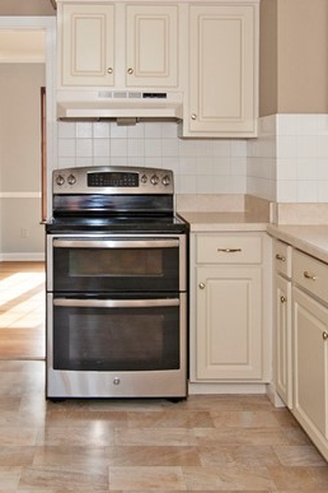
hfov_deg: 31.2
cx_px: 71
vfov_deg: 46.4
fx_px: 574
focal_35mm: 42
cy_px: 231
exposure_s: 1/60
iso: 100
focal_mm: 10
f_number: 4
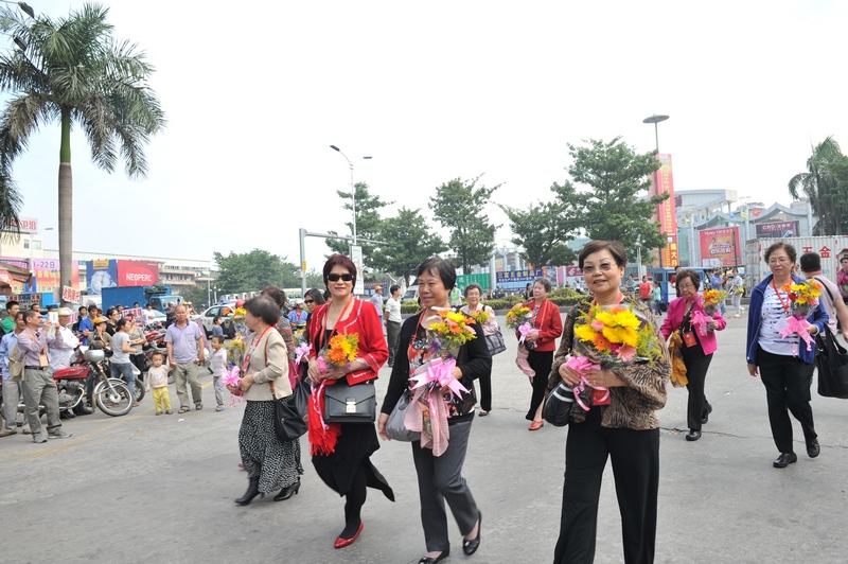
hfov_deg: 73.8
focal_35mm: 24
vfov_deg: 53.1
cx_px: 424
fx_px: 565
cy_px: 282
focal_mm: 24
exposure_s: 1/100
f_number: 8
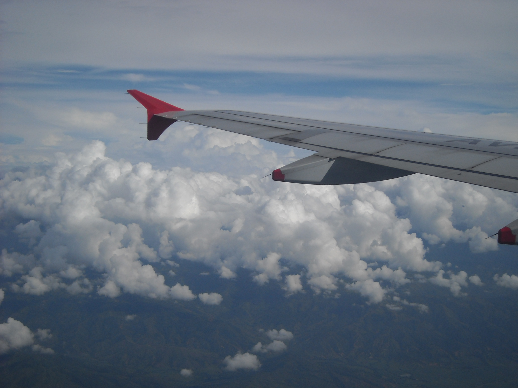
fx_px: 808
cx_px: 259
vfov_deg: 27.0
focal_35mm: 54
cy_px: 194
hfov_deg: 35.5
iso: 64
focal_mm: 8.85
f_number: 6.6
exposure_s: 1/738
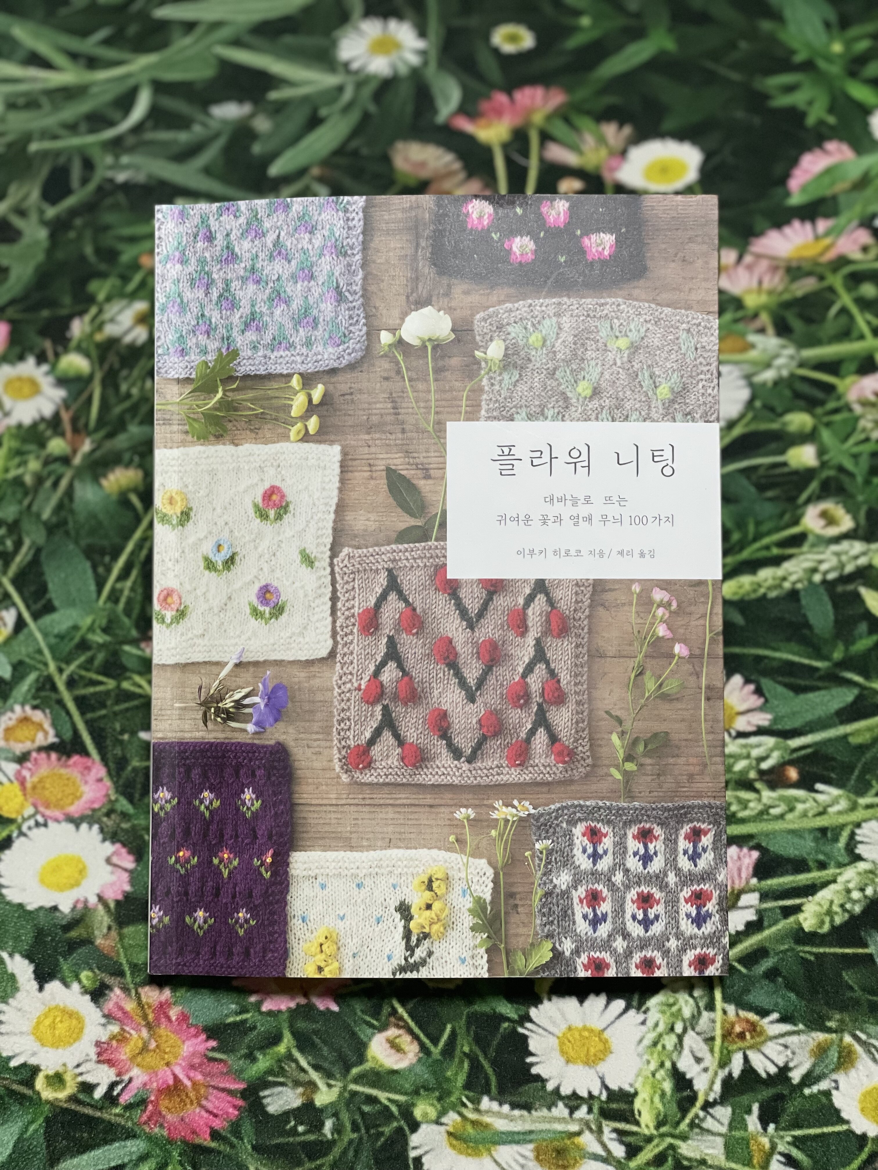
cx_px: 439
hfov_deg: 28.0
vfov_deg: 36.8
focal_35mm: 52
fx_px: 1759
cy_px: 585
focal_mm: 6
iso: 250
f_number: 2
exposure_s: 1/120
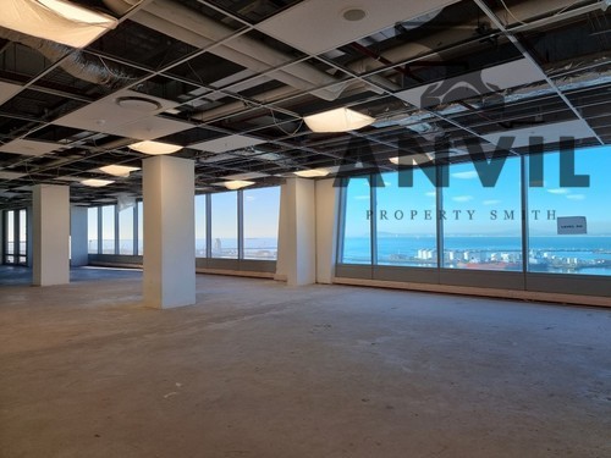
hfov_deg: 71.6
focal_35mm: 24
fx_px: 424
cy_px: 229
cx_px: 306
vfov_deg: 56.8
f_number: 1.8
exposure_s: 1/100
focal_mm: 6.7
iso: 50
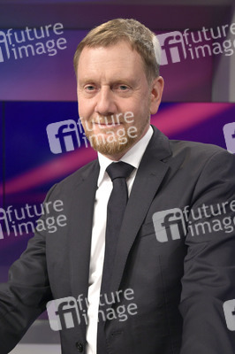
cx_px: 118
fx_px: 471
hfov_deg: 28.0
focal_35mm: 48
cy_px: 177
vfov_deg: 41.1
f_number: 5.6
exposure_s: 1/200
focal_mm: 48
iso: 1600
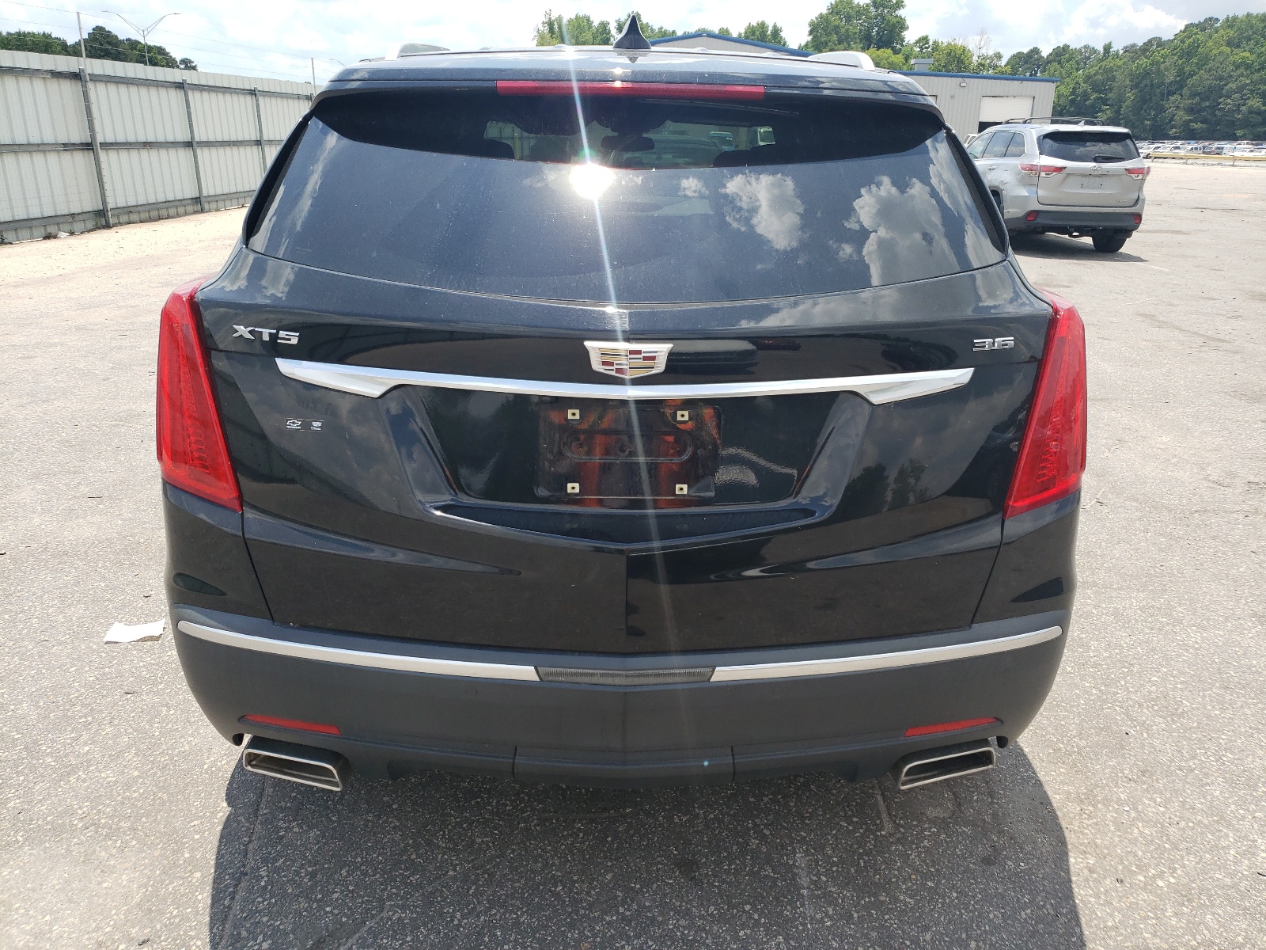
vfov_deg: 53.1
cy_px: 475
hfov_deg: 67.3
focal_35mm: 26
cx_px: 633
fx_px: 951
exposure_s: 1/2000
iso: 50
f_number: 1.5
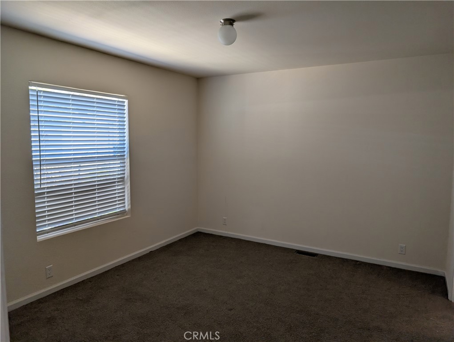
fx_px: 315
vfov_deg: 56.9
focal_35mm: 24
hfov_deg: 71.5
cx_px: 227
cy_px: 171
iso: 22
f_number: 1.68
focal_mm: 6.9
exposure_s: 1/51.2
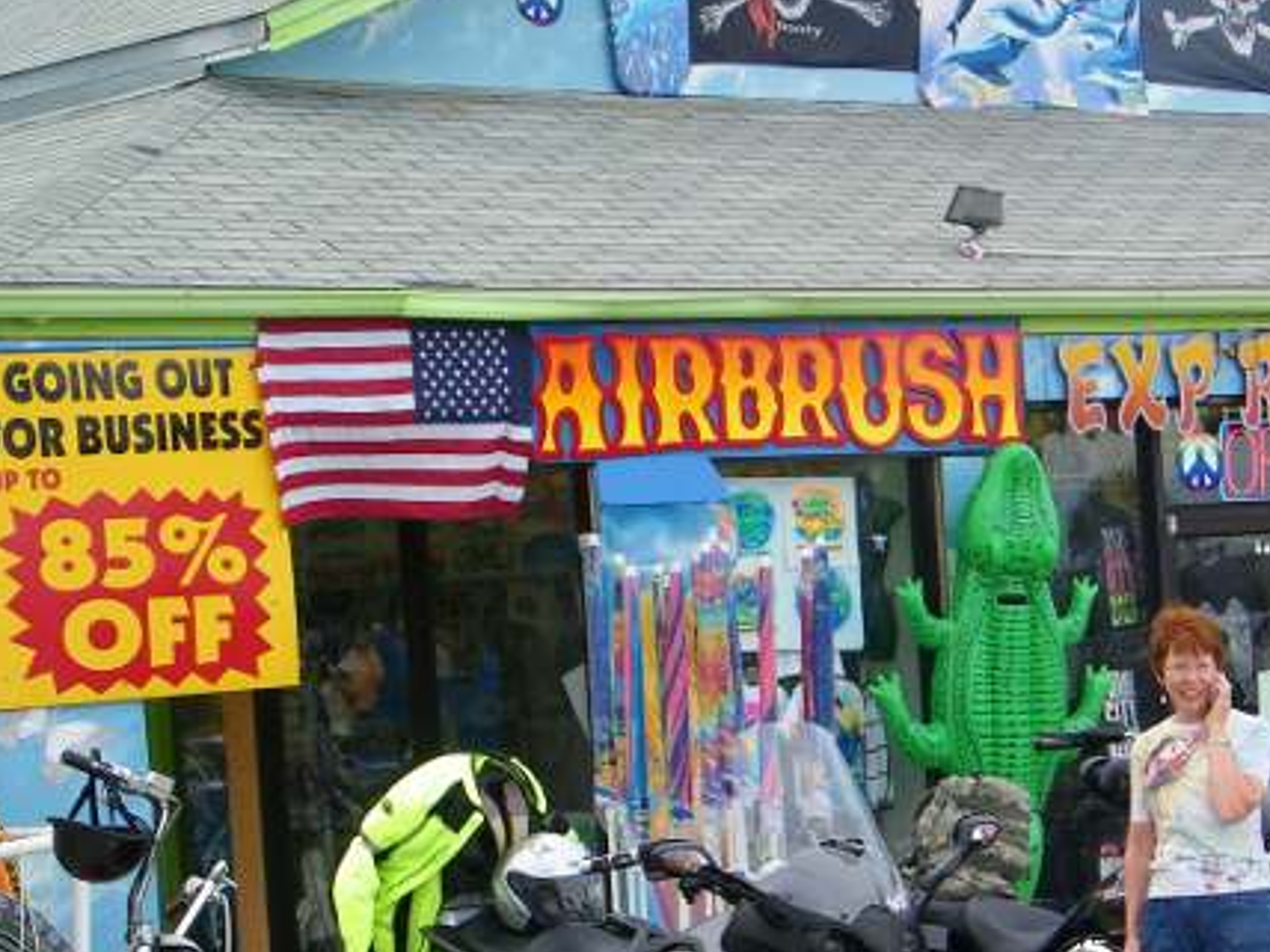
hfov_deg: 16.8
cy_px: 774
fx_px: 4256
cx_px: 1077
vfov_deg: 12.7
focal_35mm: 116
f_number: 4.2
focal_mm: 11.1
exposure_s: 1/250
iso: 80
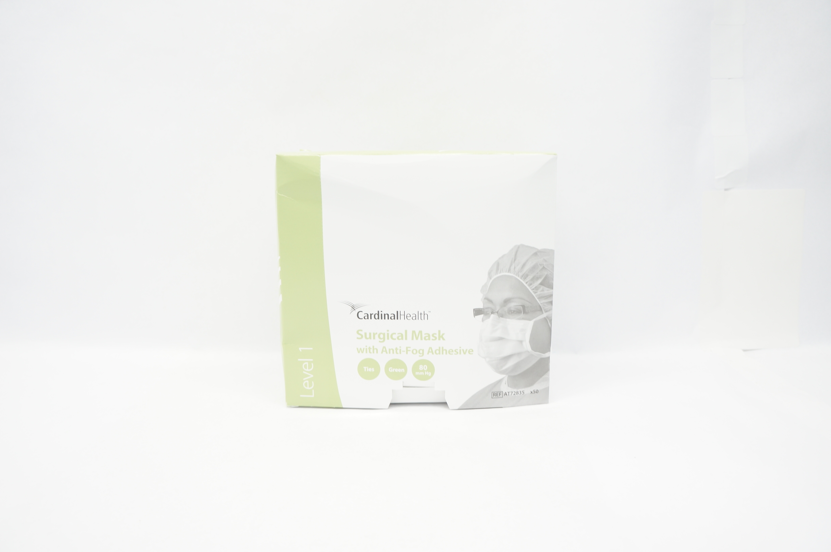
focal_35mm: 27
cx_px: 416
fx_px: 623
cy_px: 276
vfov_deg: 47.8
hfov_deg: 67.4
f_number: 4
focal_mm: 18
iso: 400
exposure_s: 1/60
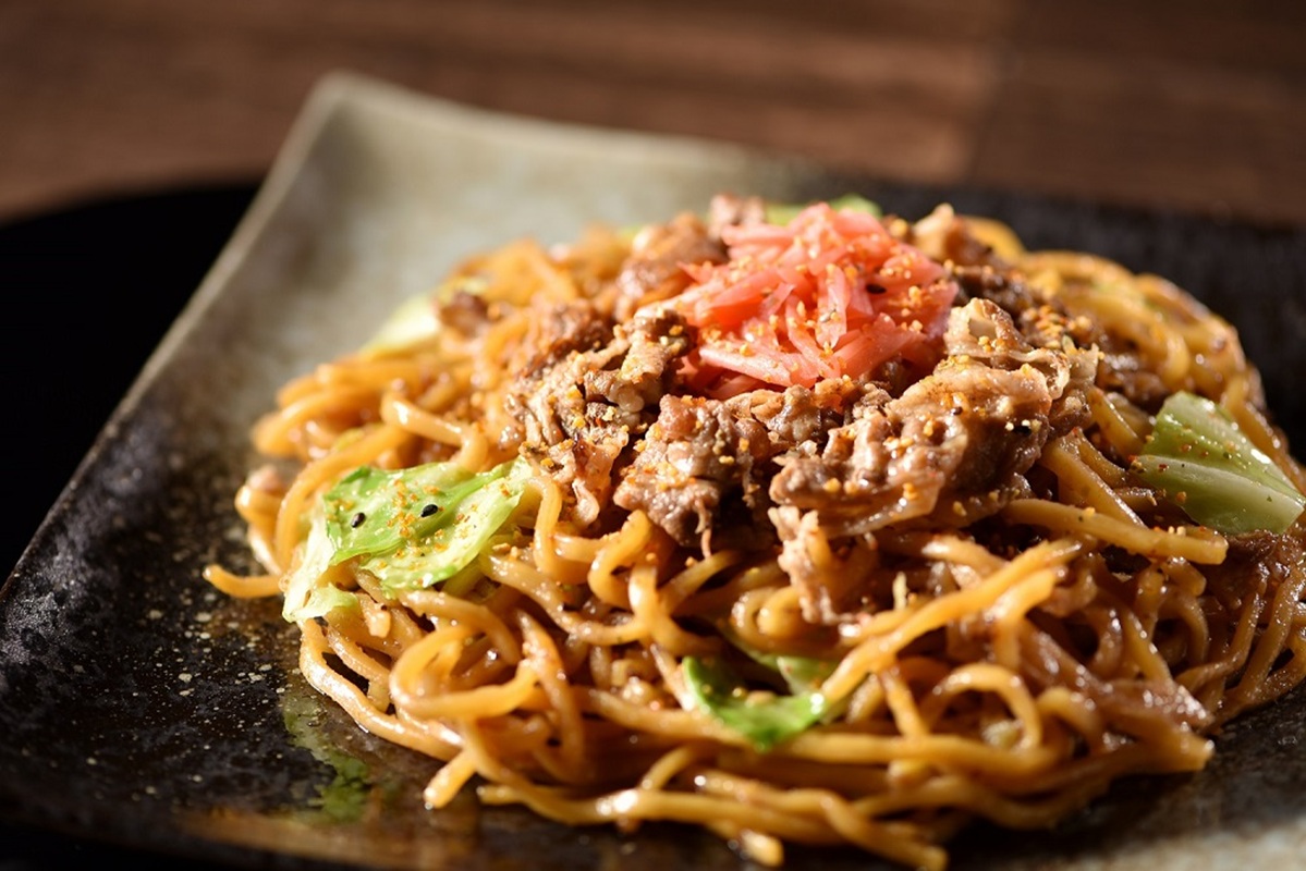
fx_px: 3810
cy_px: 436
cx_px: 653
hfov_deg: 19.5
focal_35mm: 105
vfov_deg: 13.0
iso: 100
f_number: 4.5
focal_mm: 105
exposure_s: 1/160
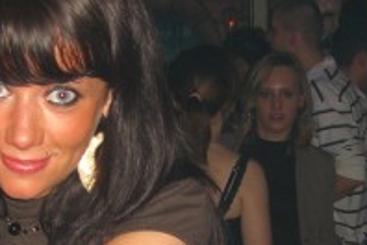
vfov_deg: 11.3
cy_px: 234
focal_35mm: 120
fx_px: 1223
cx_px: 178
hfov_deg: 17.1
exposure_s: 1/60
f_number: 2.8
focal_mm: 7.9
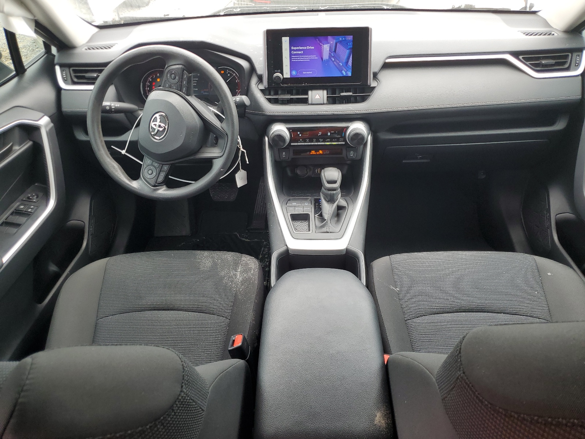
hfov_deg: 67.3
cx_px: 292
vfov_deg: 53.1
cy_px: 220
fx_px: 439
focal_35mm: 26
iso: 50
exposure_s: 1/185
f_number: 1.5
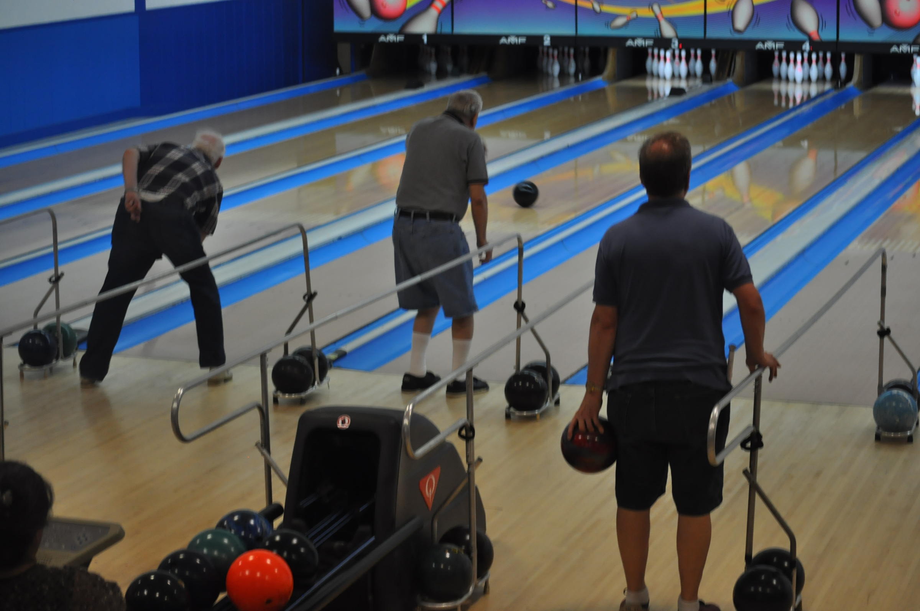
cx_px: 460
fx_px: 2106
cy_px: 306
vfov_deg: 16.5
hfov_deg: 24.6
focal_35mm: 82
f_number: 4
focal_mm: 55
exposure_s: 1/50
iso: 800
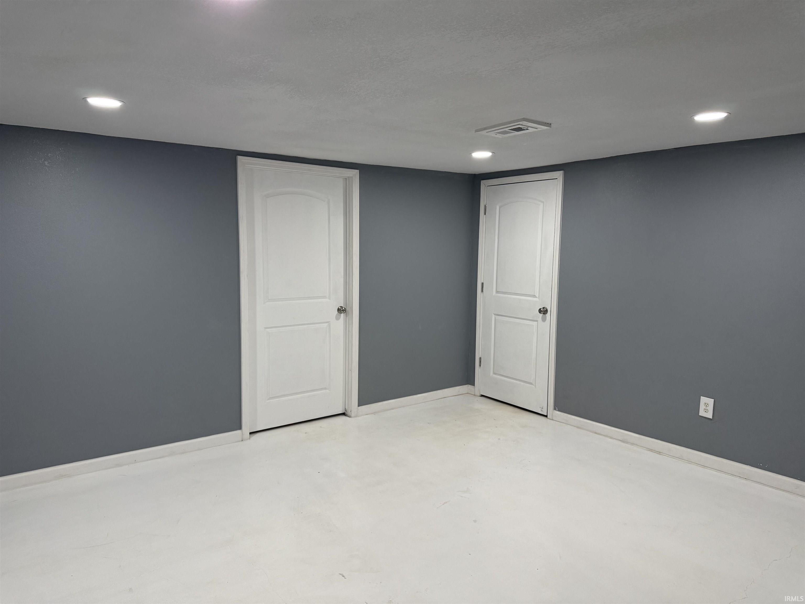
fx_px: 558
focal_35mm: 24
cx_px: 402
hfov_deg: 71.6
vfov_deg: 56.8
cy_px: 302
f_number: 1.78
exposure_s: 1/120
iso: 200
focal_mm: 6.76
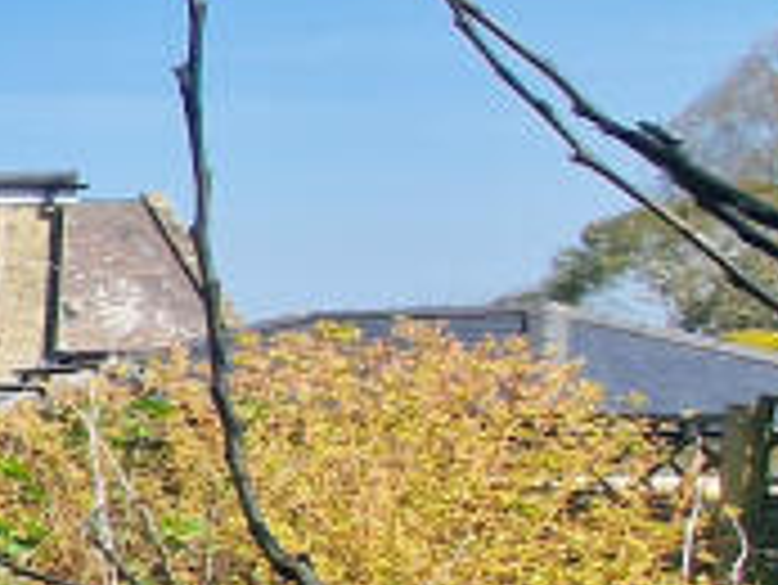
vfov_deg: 18.9
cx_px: -1349
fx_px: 1732
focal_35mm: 77
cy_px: 508
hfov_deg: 12.9
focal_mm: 2.2
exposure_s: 1/1528
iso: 50
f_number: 2.2
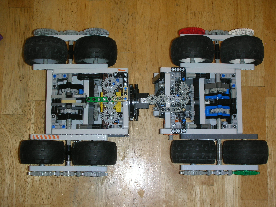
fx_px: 423
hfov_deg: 36.2
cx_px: 138
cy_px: 104
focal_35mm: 53
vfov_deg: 27.5
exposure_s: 1/60.1
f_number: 3.7
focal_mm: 8.8
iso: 50
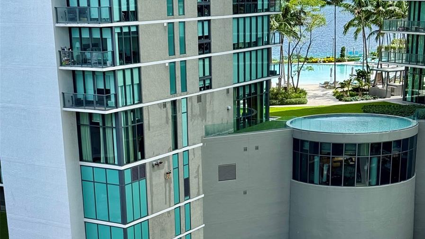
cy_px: 259
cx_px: 213
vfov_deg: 16.7
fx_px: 789
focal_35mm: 70
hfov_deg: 30.2
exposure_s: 1/1377
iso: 64
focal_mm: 6.76
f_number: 1.78
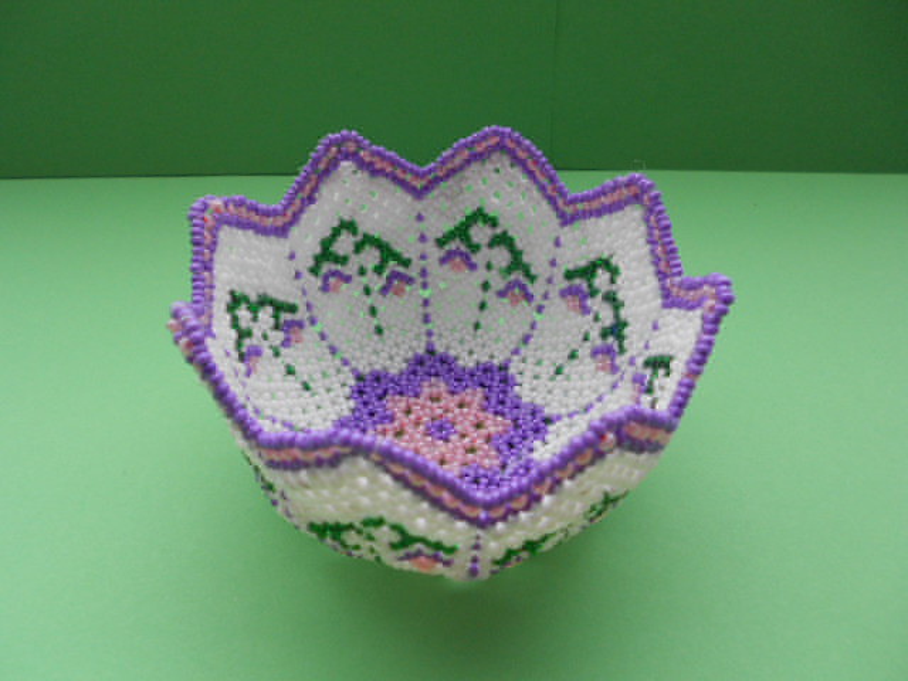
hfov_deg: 67.3
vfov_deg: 53.1
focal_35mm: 26
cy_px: 340
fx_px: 682
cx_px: 454
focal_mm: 4.6
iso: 125
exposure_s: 1/30
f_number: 3.2
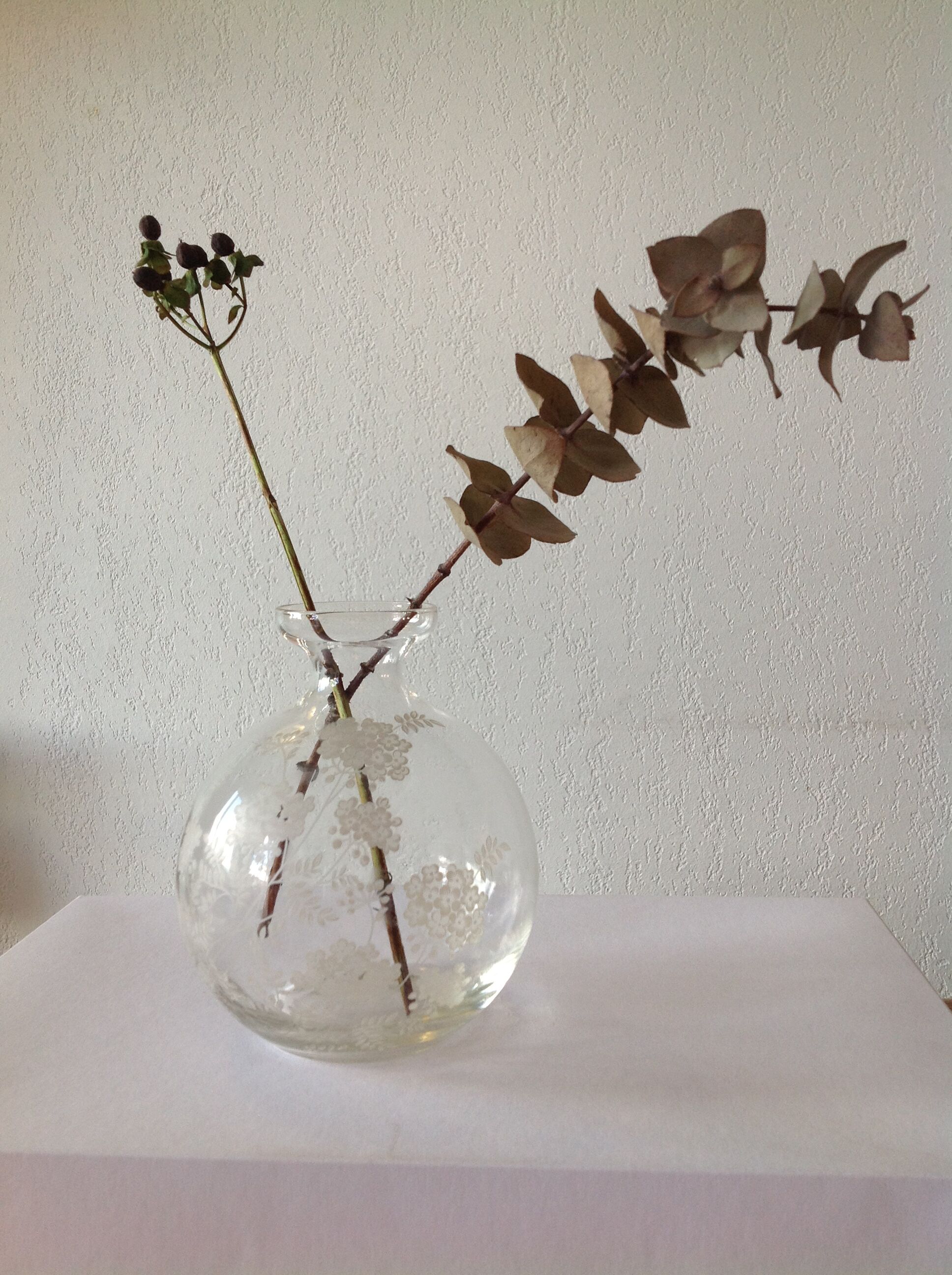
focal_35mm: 35
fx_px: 1287
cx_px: 476
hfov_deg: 40.6
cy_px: 638
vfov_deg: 52.7
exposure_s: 1/50
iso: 50
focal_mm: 4.28
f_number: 2.4
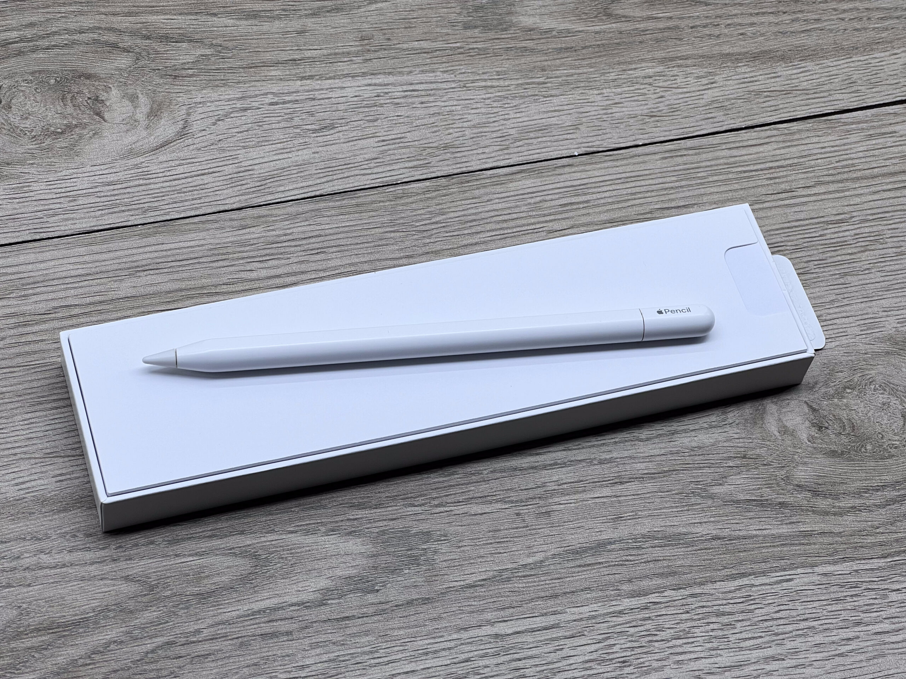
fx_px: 2015
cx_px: 453
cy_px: 340
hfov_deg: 25.3
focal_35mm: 77
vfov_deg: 19.1
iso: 32
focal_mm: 9
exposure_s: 1/113
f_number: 2.8
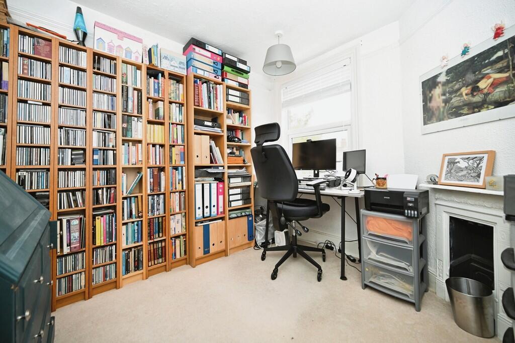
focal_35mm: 14
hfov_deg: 104.2
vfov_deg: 81.2
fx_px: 200
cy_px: 172
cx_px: 258
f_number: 4
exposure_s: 1/60
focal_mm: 14
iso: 400
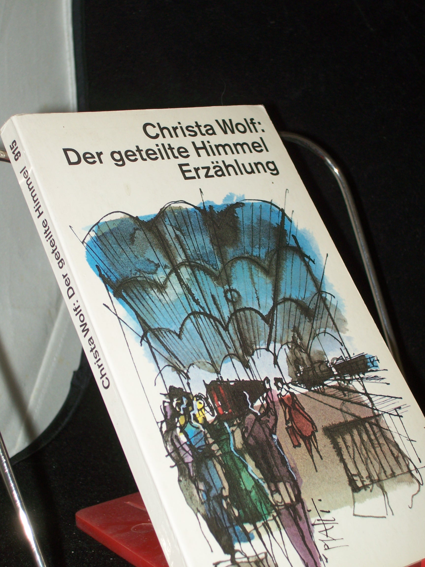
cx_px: 212
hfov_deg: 22.3
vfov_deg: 29.4
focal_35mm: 66
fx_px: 1080
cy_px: 284
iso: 80
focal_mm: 11
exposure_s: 1/80
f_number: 3.6
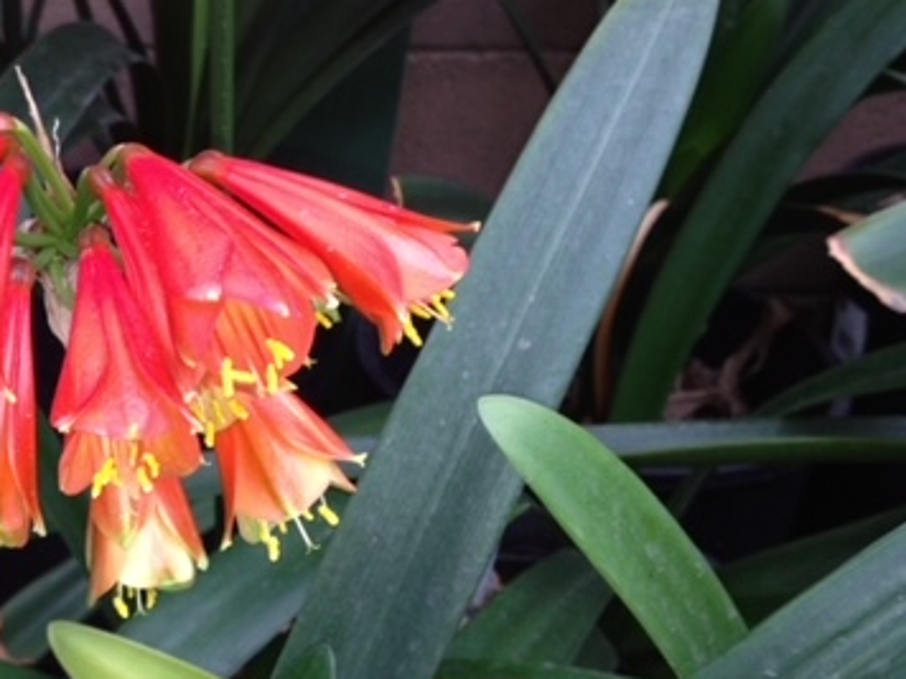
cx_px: 97
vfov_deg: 23.2
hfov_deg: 29.5
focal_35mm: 63
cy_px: 415
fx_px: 1649
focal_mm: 4.28
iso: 50
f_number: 2.4
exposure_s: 1/46
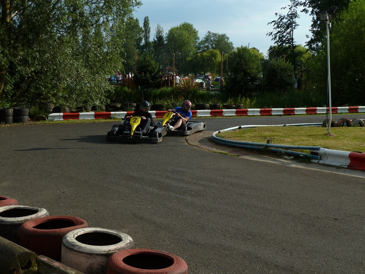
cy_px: 137
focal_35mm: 48
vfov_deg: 30.3
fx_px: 506
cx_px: 182
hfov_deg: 39.7
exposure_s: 1/500
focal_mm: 7.9
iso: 80
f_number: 4
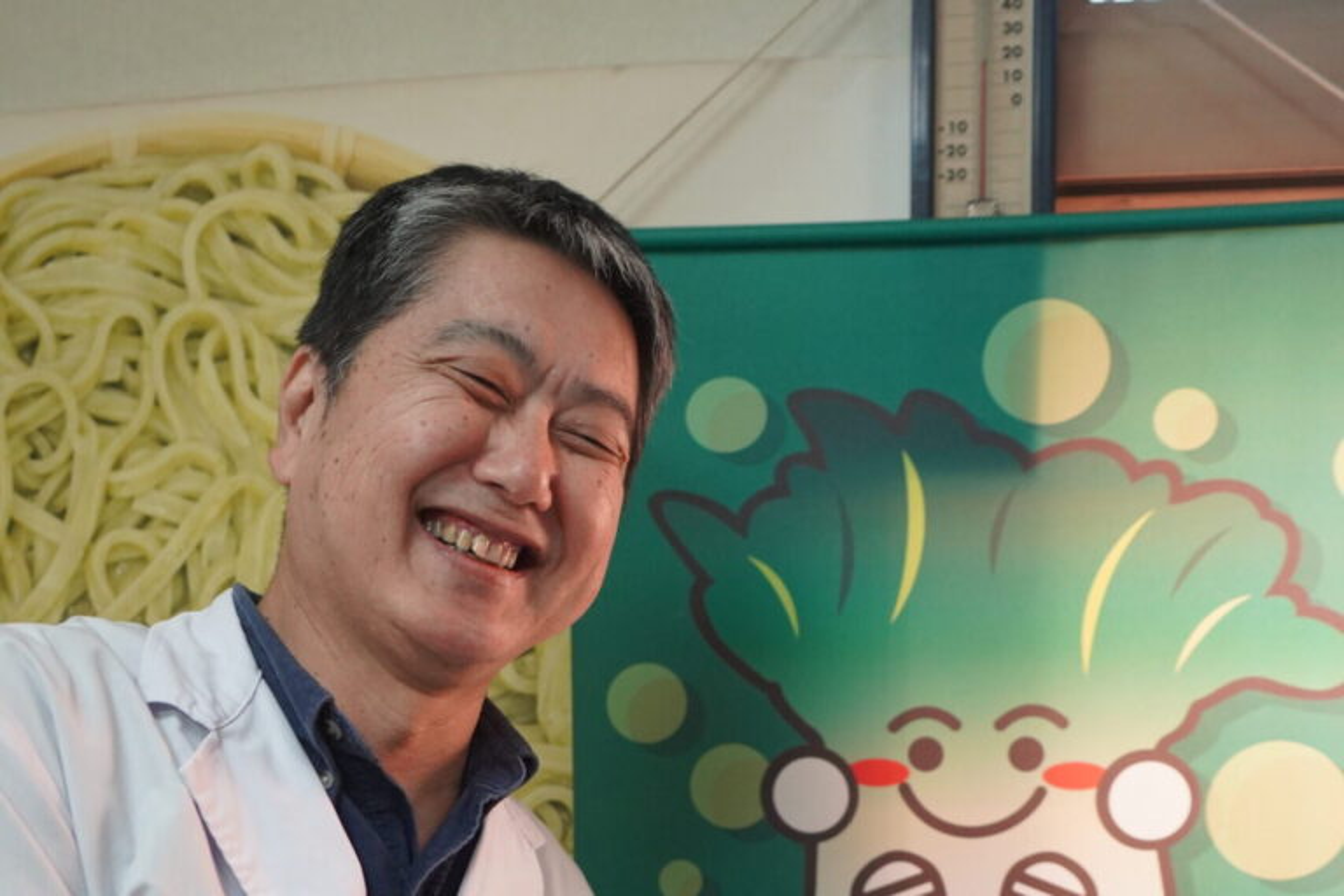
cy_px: 448
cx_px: 672
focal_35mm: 30
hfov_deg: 61.9
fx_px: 1120
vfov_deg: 43.6
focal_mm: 30
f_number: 4
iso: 3200
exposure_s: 1/160
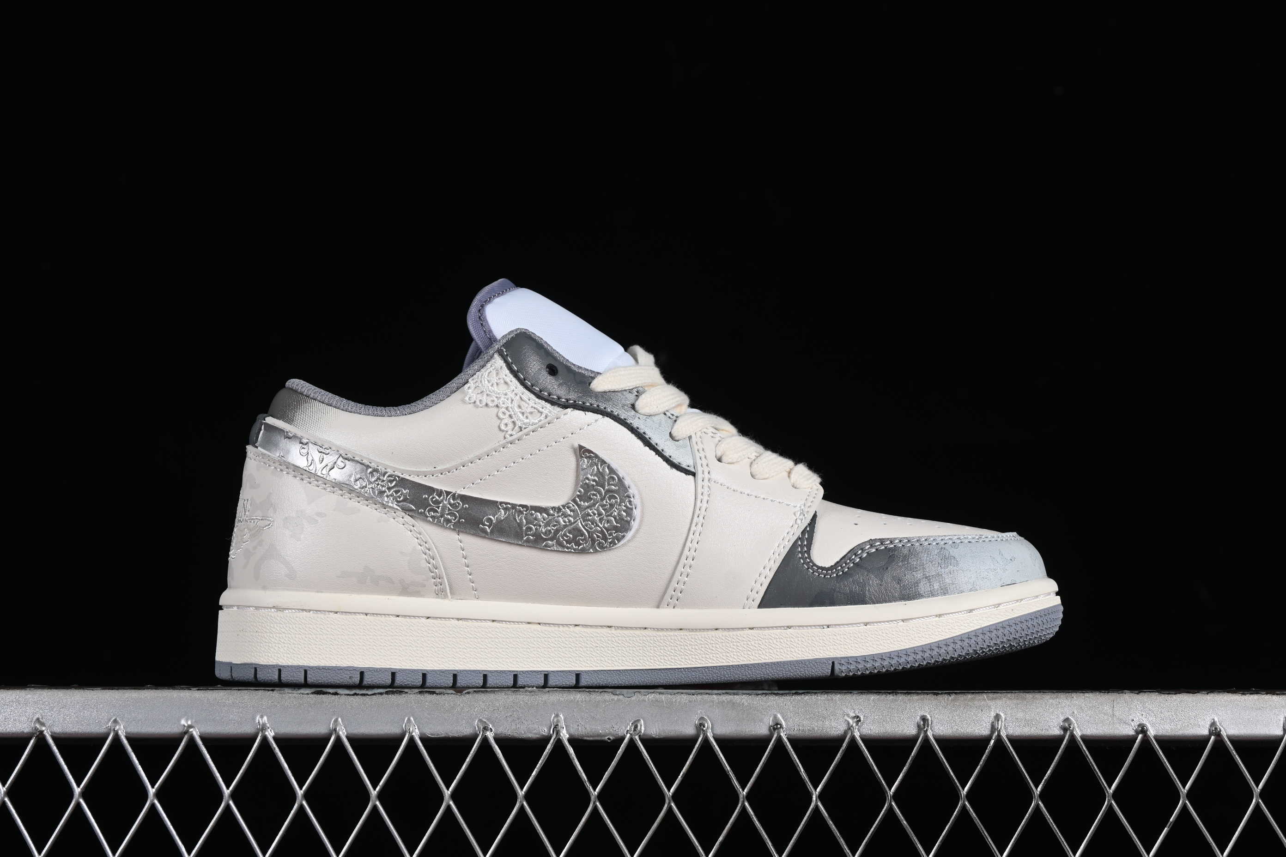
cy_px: 428
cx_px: 643
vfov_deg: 18.2
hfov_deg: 27.0
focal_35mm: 75
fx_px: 2679
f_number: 8
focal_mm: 50
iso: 160
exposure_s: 1/80
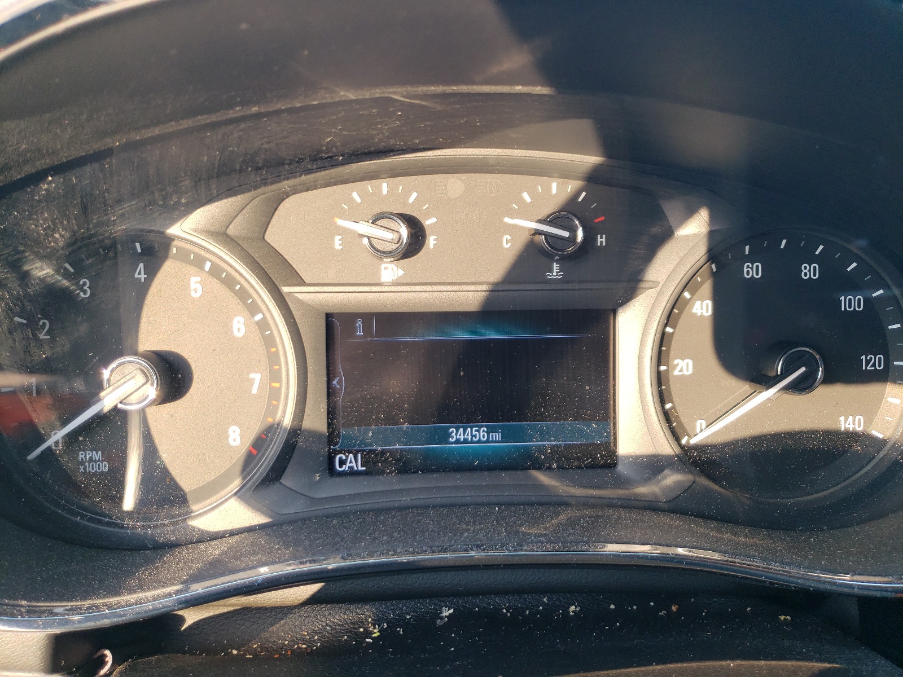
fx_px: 678
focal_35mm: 26
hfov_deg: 67.3
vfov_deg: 53.1
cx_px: 452
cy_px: 338
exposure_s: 1/135
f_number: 1.5
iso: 50
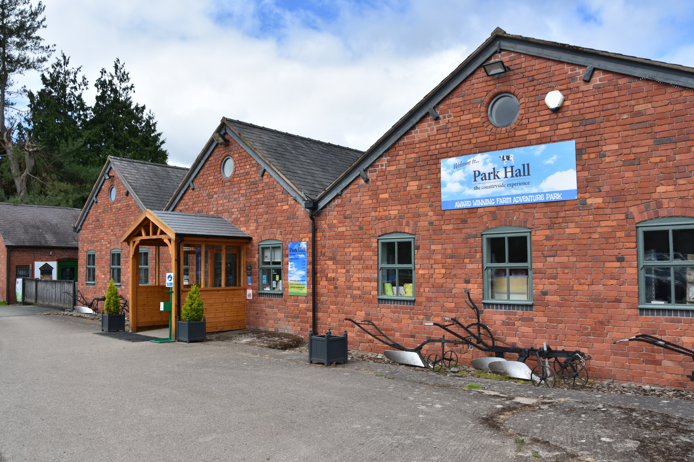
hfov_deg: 67.4
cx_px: 347
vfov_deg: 47.9
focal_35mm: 27
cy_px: 231
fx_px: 520
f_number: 8
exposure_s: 1/500
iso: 140
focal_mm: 18
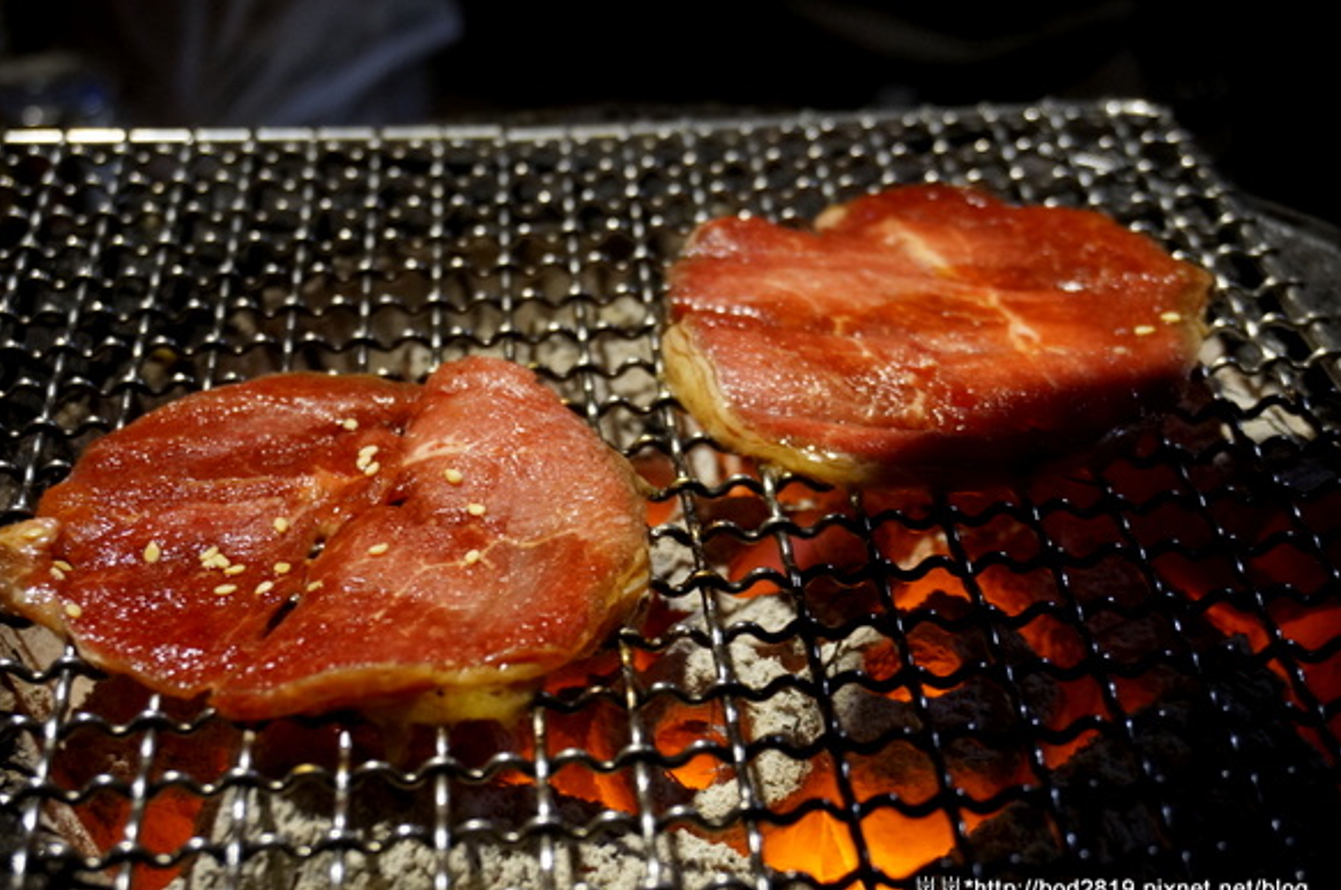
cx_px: 610
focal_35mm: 56
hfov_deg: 35.7
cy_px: 445
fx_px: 2083
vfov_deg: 24.1
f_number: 5
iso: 1000
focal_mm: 34
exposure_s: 1/60
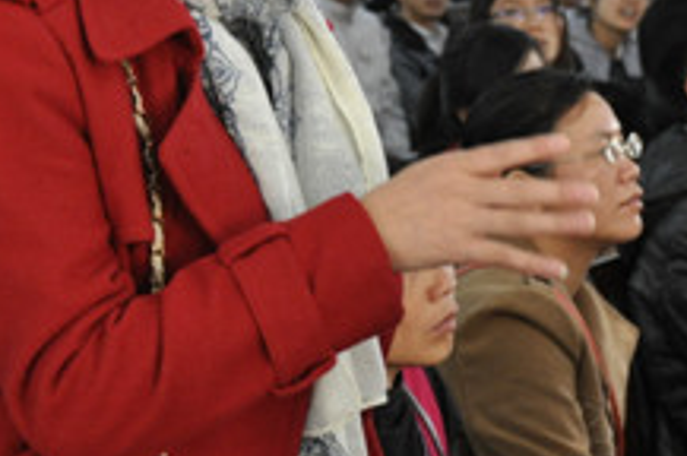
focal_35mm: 133
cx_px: 253
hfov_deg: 15.4
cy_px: -10
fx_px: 2534
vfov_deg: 10.2
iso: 800
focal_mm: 32
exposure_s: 1/30
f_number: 4.2
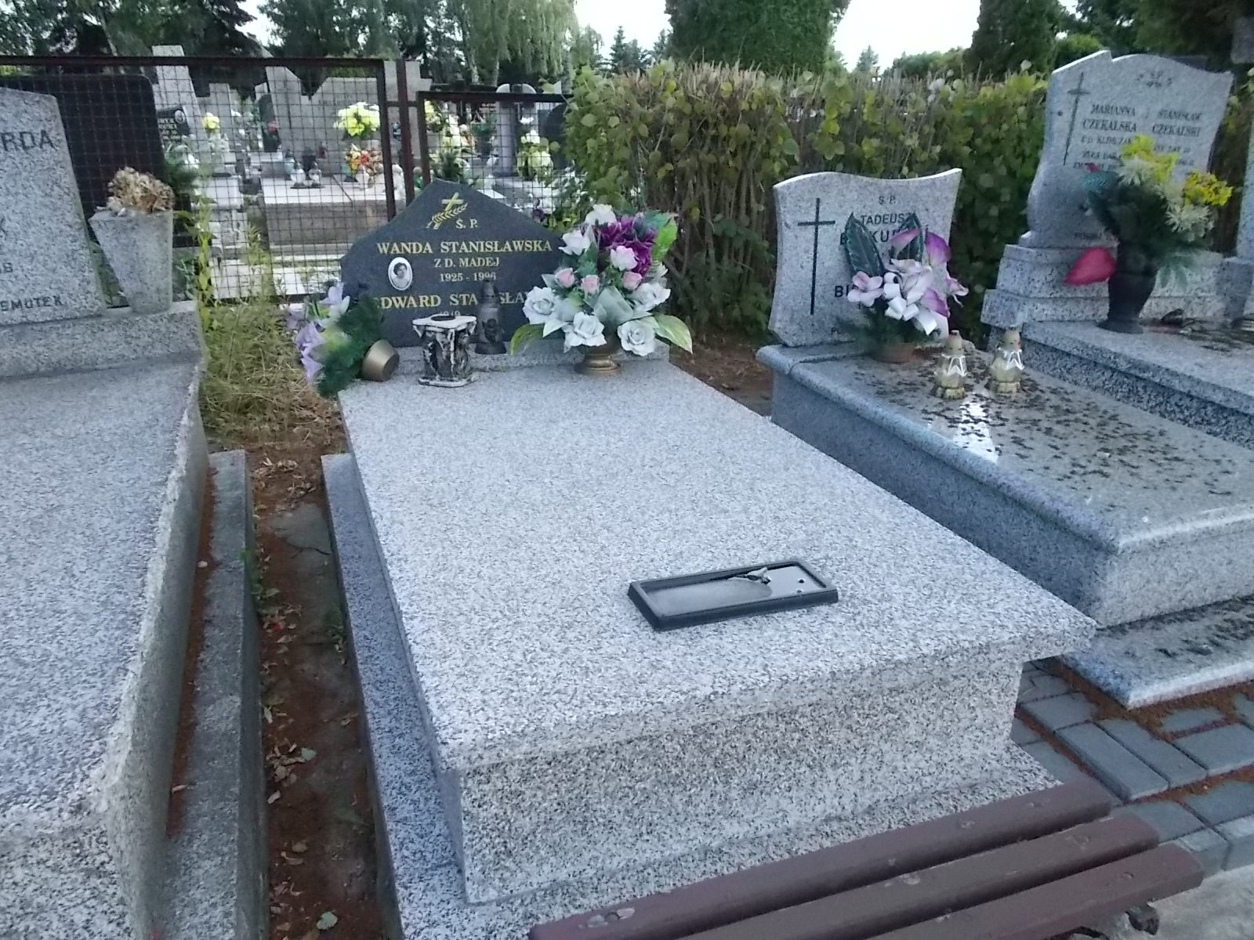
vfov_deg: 53.1
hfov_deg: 67.3
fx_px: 942
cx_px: 627
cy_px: 470
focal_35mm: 26
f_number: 8
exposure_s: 1/160
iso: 400
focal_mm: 4.6
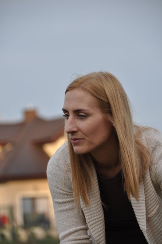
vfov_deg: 8.9
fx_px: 1574
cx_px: 81
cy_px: 122
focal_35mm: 232
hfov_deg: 5.9
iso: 400
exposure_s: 1/400
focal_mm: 155
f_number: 6
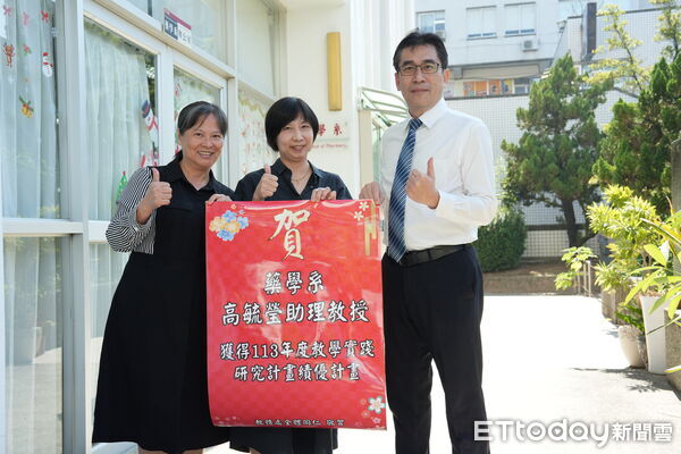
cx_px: 340
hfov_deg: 48.5
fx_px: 757
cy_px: 227
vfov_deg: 33.4
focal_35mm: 40
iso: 400
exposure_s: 1/500
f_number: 5.6
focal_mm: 40
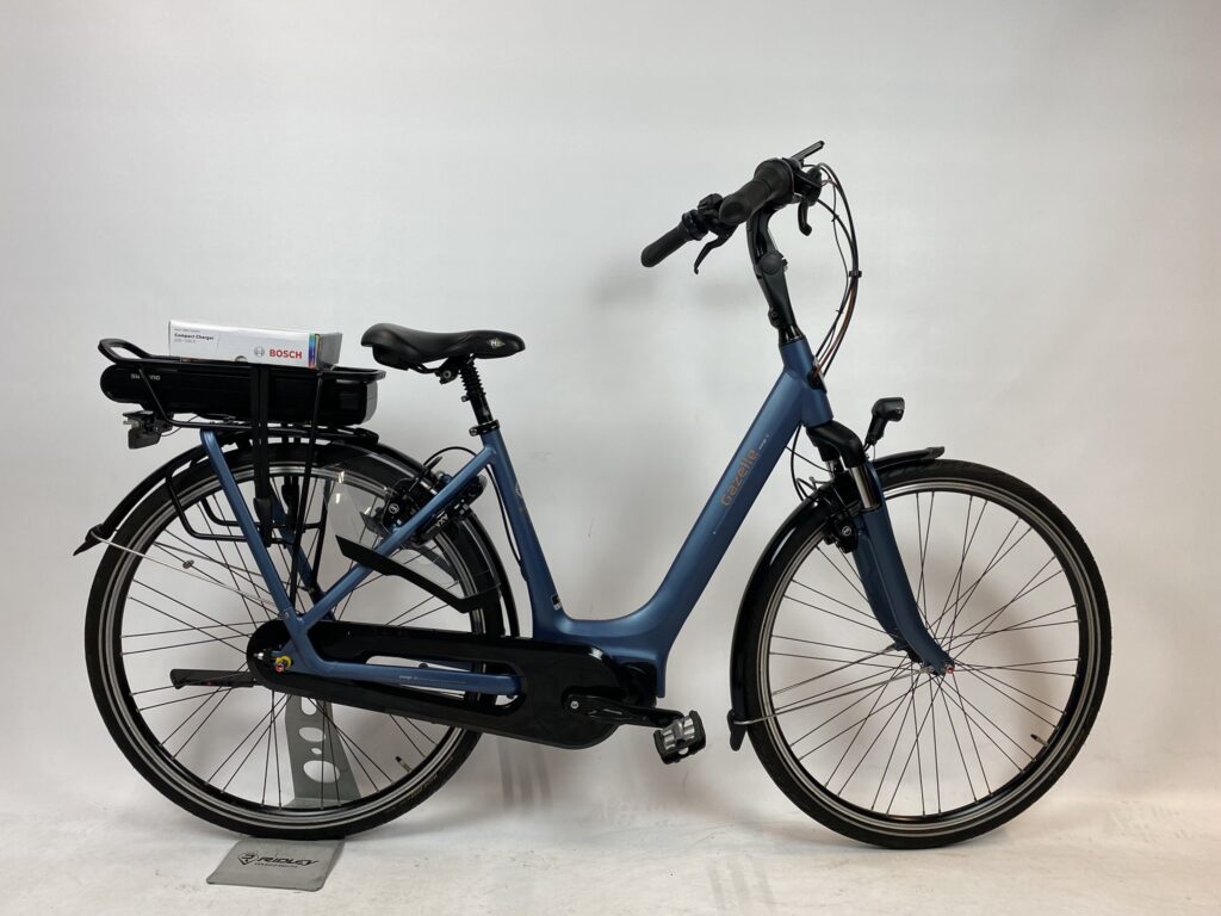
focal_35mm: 26
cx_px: 610
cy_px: 458
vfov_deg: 53.1
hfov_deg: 67.3
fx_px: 917
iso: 80
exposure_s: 1/100
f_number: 1.8
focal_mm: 4.25
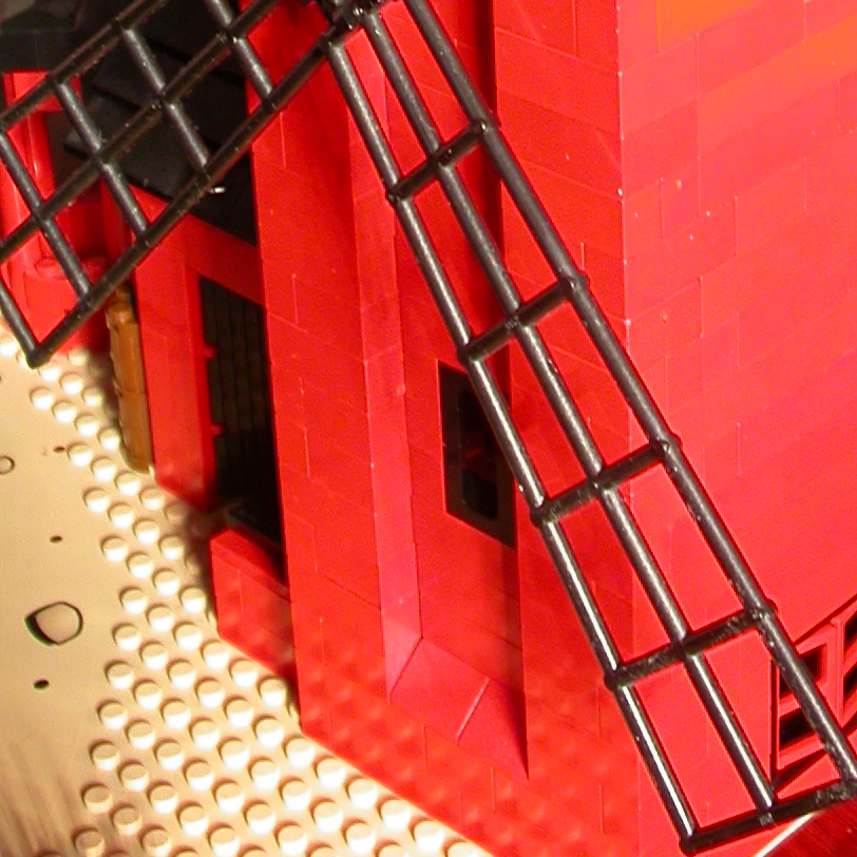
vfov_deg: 17.1
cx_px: 560
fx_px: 2633
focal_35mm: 94
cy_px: -340
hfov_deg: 18.4
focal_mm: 7.85
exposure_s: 1/56.9
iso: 100
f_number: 3
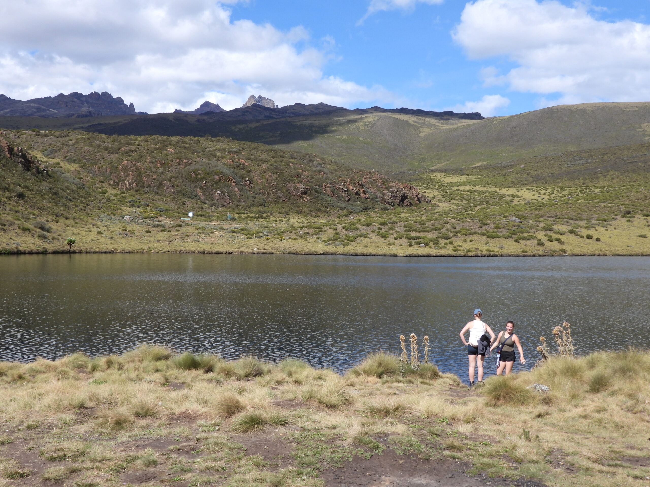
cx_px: 325
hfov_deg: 40.4
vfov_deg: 30.9
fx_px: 883
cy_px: 244
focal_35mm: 47
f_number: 3.2
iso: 100
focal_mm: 8.5
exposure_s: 1/1250
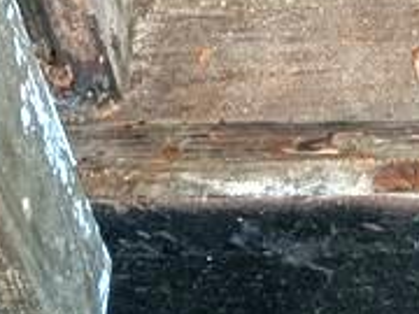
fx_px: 1416
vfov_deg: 11.6
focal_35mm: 117
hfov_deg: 16.6
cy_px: -280
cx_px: 386
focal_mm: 4.44
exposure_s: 1/24
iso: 352
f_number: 1.8
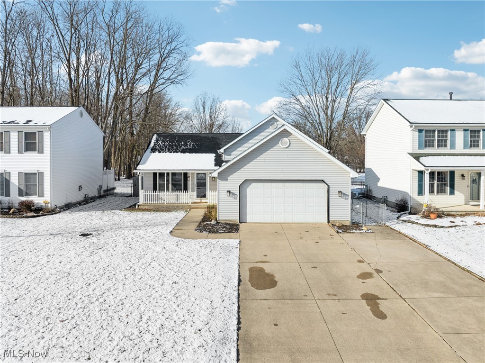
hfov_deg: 71.6
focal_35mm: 24
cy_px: 182
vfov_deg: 56.7
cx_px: 242
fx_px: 336
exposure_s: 1/2500
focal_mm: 12.3
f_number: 2.8
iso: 100
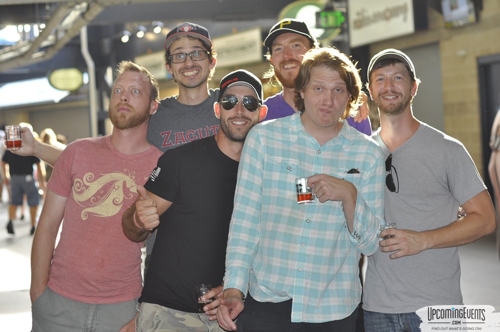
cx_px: 250
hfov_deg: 27.0
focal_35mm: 75
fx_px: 1040
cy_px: 166
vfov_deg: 18.1
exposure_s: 1/60
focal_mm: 50
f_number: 2.8
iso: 200
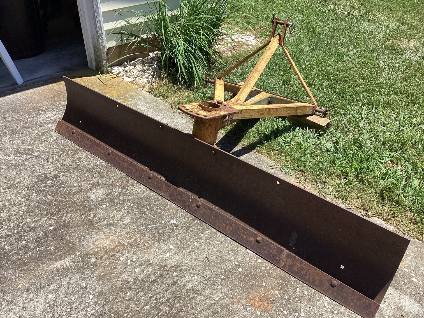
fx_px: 380
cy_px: 159
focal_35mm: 31
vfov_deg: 45.4
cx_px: 212
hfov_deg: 58.3
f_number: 2.4
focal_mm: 3.3
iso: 25
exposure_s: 1/849
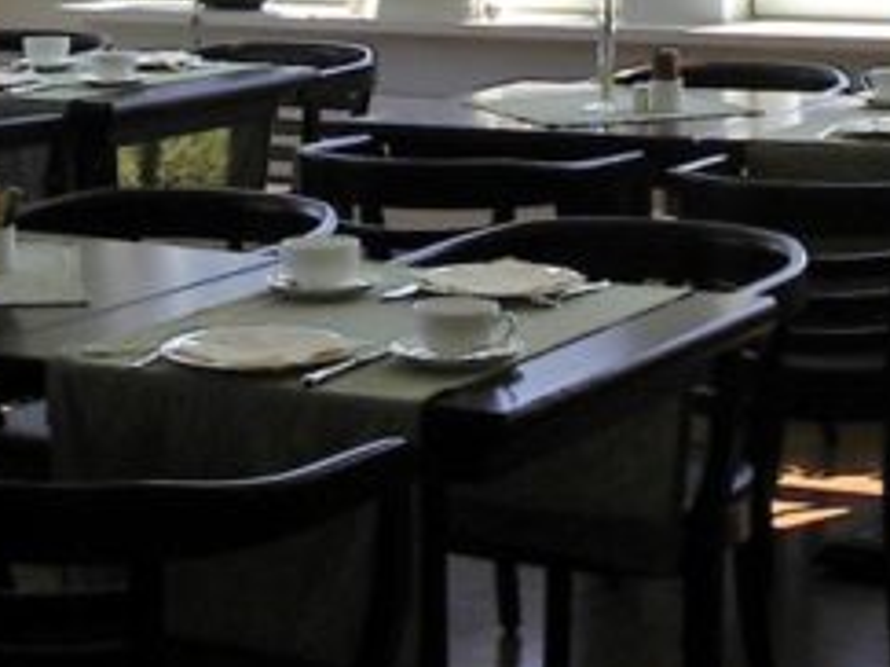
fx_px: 3084
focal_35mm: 120
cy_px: -220
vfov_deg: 12.0
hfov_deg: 16.4
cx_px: 414
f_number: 4.8
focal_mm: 5.8
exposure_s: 1/125
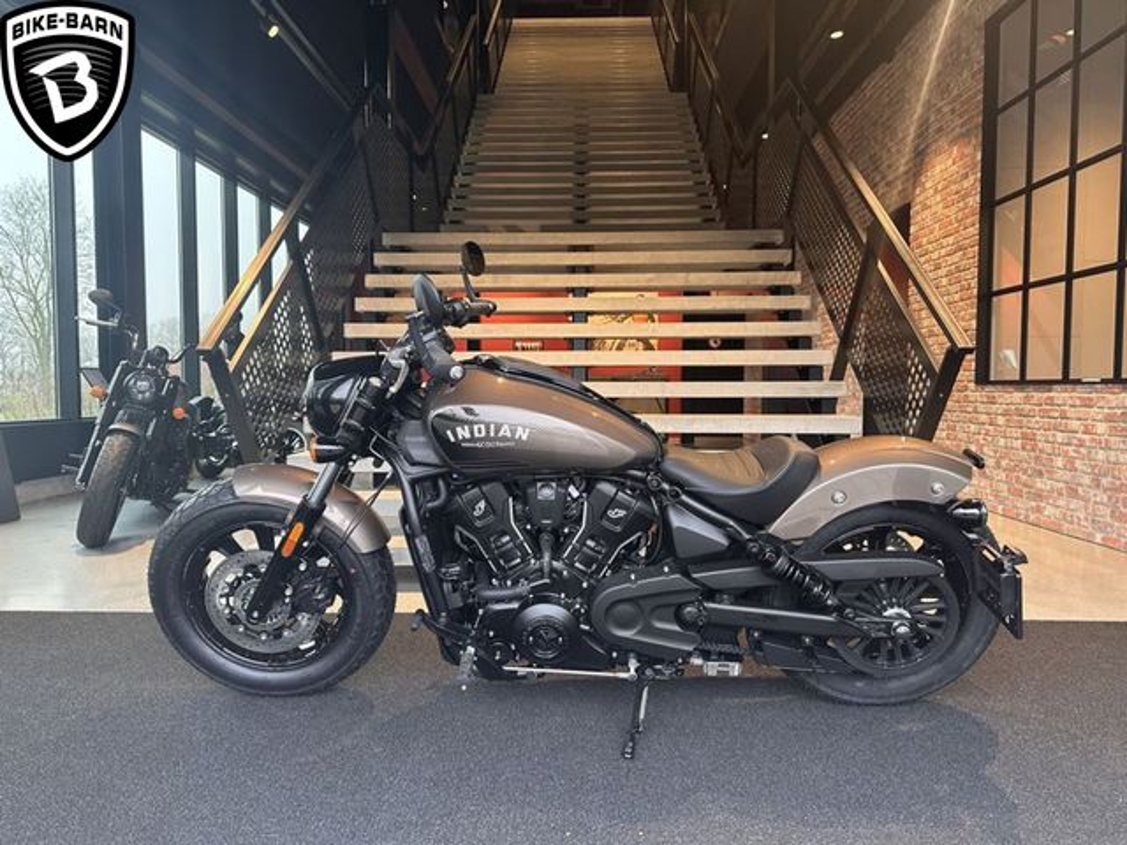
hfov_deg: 71.6
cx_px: 564
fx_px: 781
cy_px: 422
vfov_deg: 56.8
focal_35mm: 24
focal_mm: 6.86
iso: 250
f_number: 1.78
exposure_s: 1/120
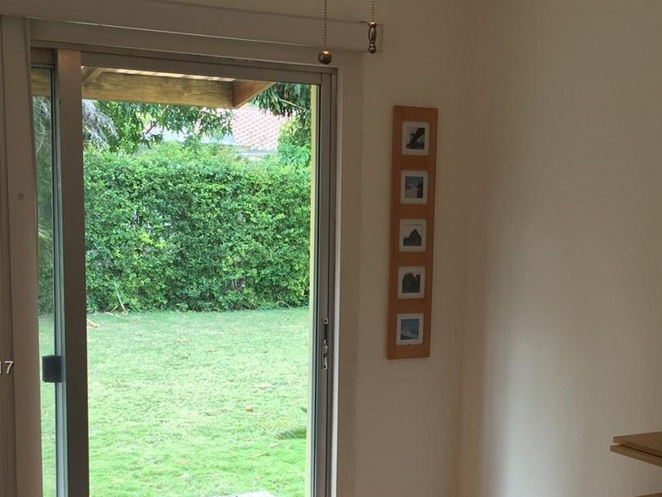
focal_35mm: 57
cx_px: 404
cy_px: 369
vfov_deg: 25.4
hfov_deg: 33.6
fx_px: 1090
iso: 25
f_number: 2.2
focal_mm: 4.15
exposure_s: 1/30
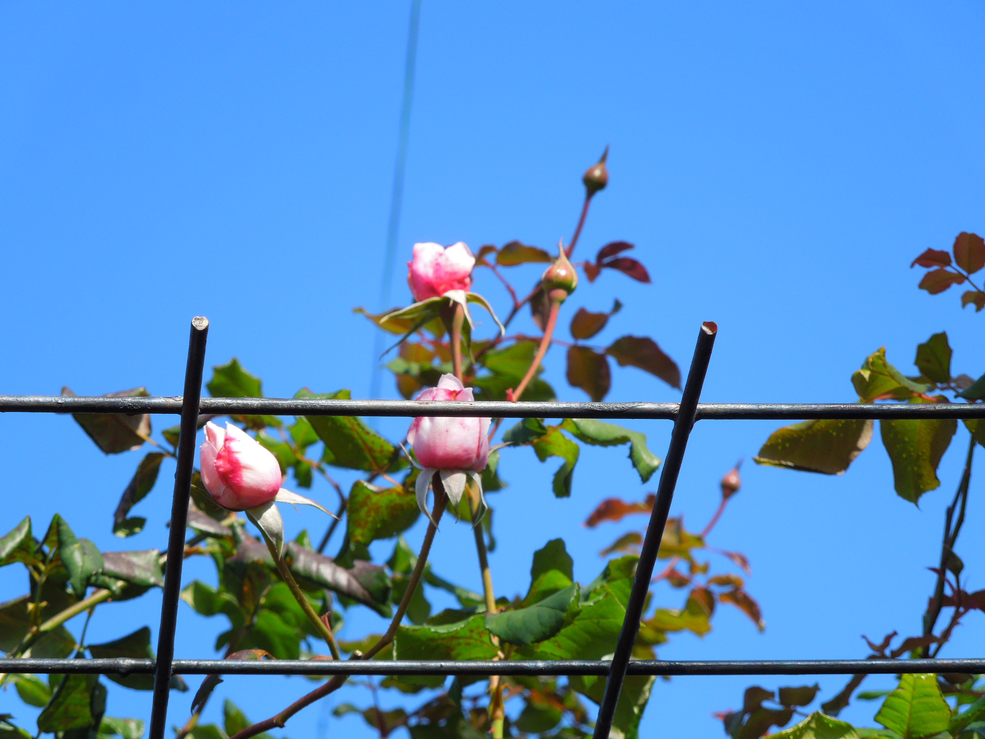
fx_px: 4297
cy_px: 370
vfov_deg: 9.8
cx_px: 492
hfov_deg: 13.1
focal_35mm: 151
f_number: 4.9
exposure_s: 1/320
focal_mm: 27.2
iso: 100
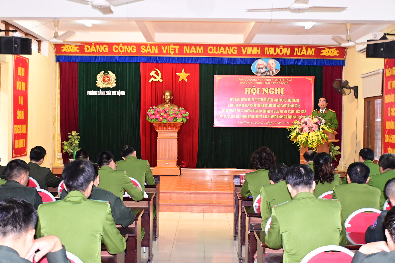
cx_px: 198
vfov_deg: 33.4
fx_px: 439
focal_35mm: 40
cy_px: 132
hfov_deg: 48.5
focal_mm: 27
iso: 2500
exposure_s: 1/200
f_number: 4
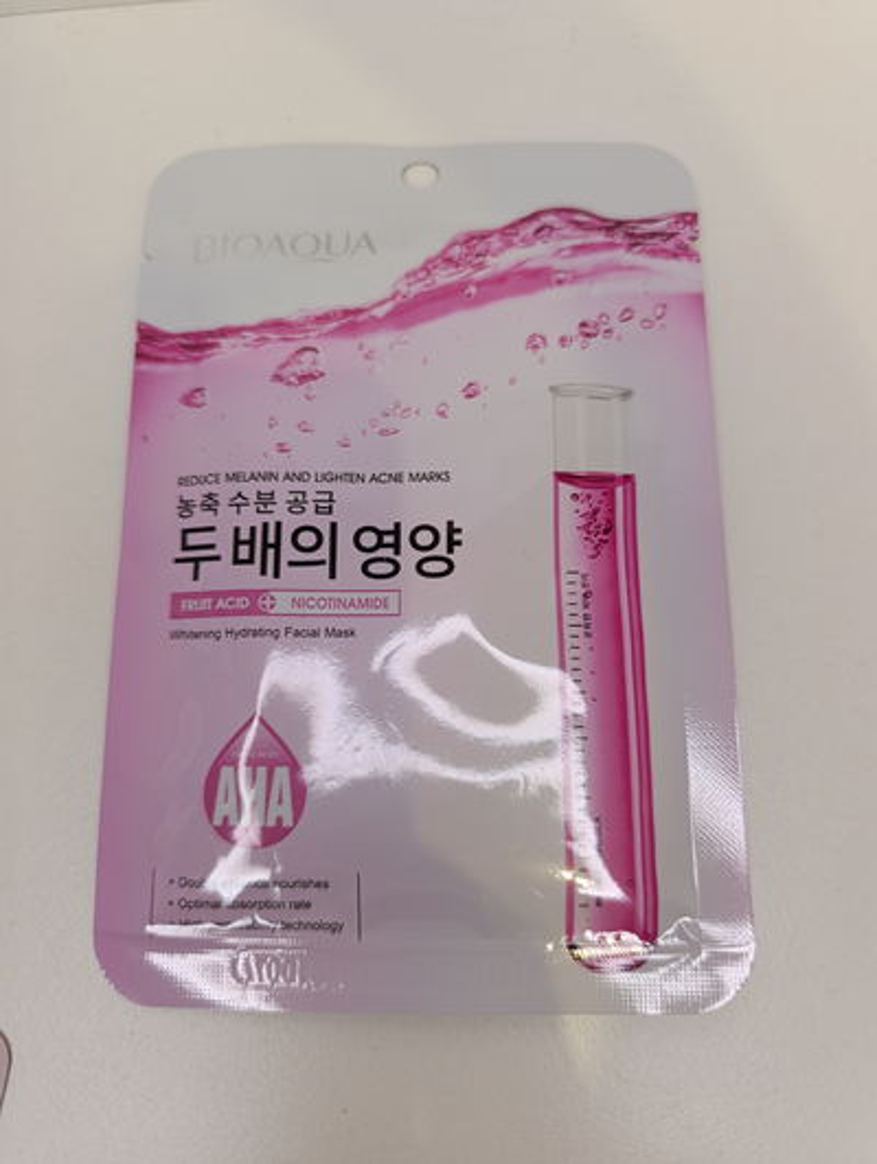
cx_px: 438
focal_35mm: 23
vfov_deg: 73.8
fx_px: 775
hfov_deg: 59.0
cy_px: 582
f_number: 1.6
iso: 320
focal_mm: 6.14
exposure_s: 1/100
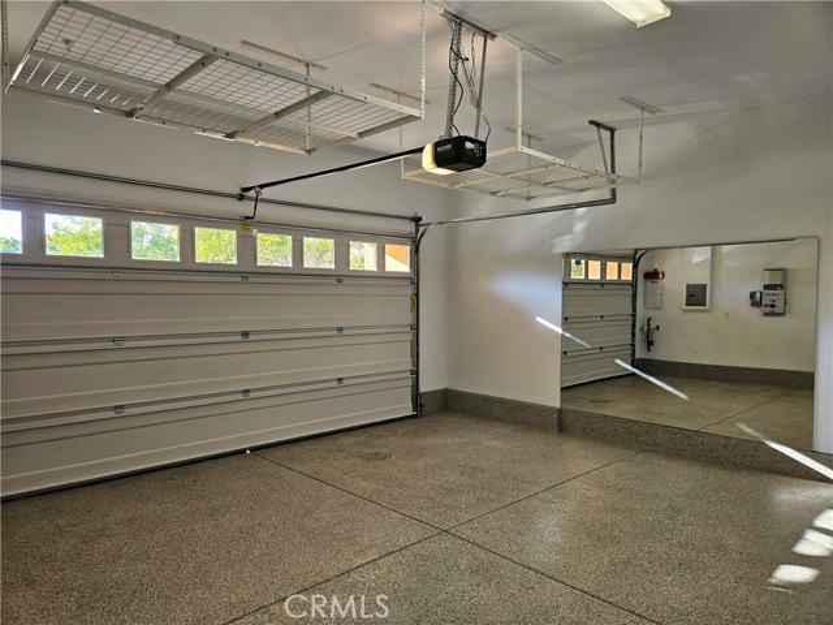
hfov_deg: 73.9
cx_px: 416
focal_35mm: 23
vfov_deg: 58.9
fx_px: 553
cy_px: 312
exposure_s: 1/120
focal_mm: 5.4
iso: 125
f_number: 1.8
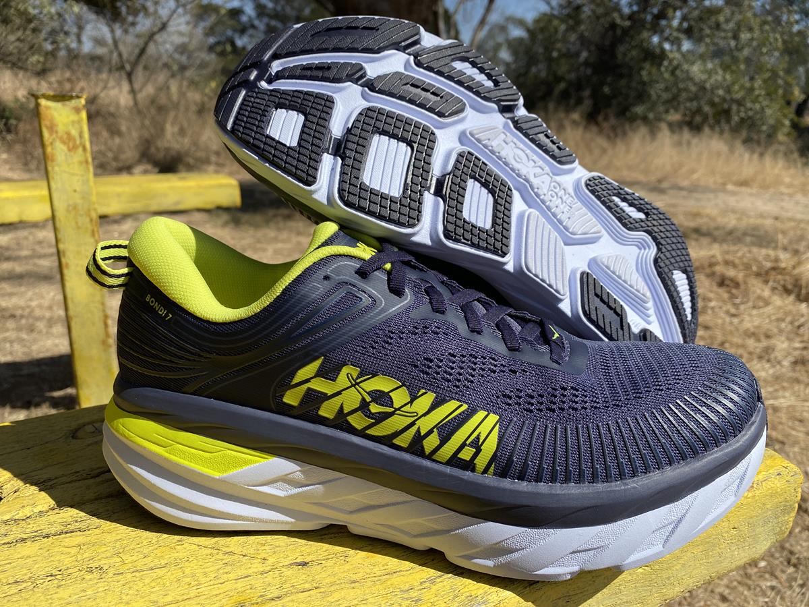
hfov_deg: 67.3
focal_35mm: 26
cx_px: 404
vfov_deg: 53.1
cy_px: 304
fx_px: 608
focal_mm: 4.25
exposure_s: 1/3497
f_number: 1.8
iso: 32
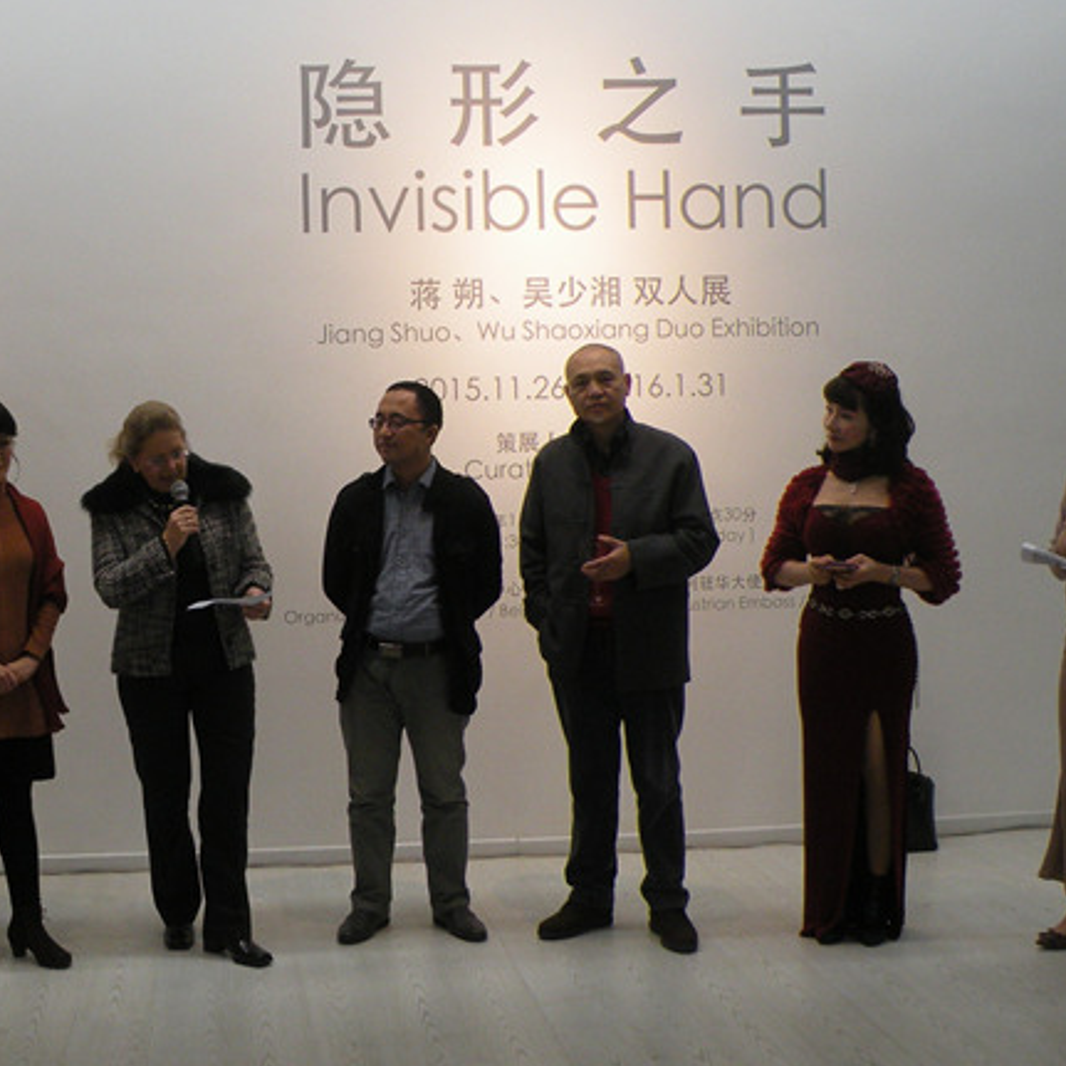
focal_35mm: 47
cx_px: 270
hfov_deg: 35.3
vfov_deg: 36.1
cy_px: 508
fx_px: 1638
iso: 129
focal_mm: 4.7
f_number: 2.8
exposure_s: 1/60
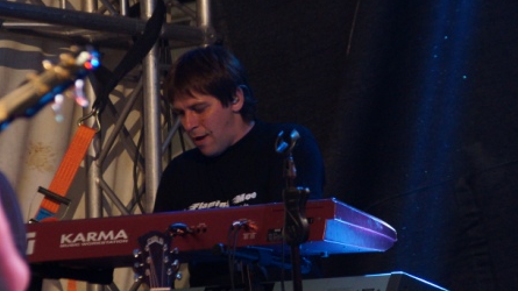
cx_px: 258
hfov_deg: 9.1
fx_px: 3254
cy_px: 168
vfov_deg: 5.1
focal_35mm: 237
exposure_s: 1/60
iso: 3200
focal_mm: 150
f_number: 6.3
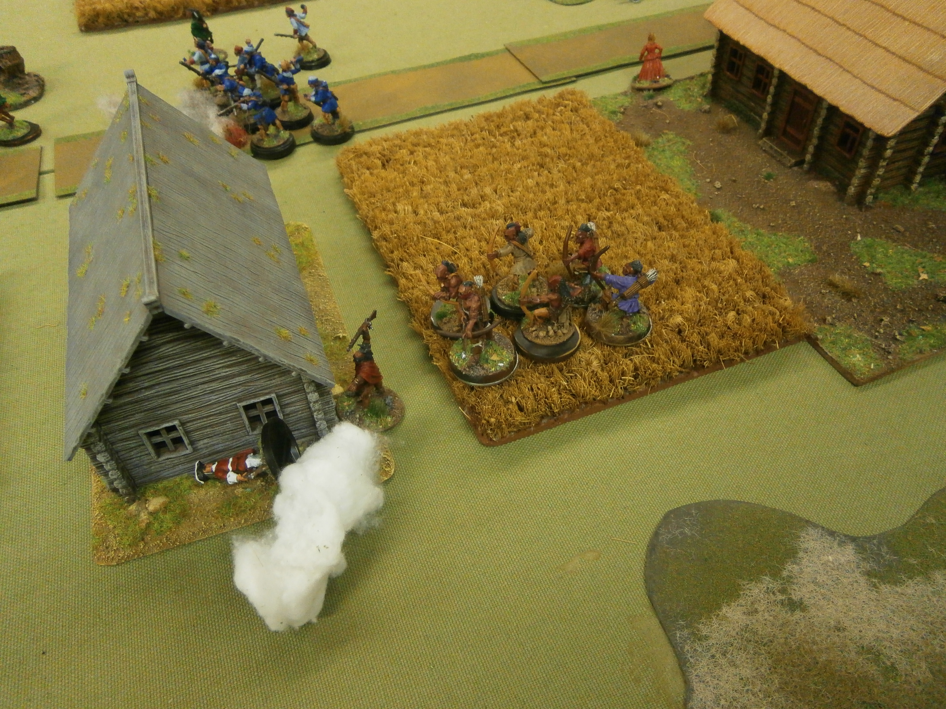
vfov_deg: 53.1
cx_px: 473
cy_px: 354
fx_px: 711
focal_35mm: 26
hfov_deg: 67.3
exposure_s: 1/50
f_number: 2.8
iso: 400
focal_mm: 4.7
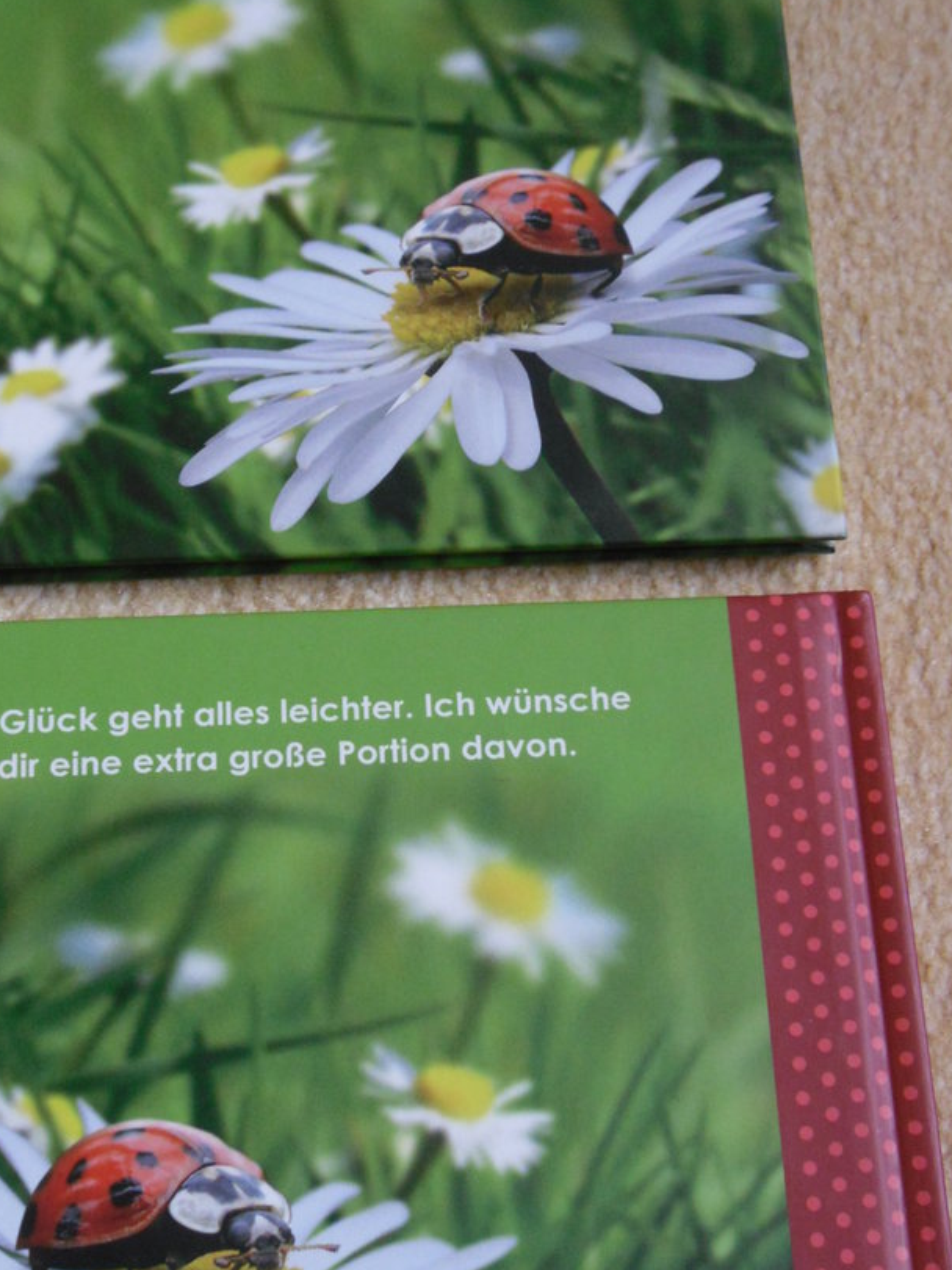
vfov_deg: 26.3
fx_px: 2714
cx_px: 385
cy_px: 673
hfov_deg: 19.9
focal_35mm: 74
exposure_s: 1/45
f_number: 3.5
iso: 400
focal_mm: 6.3
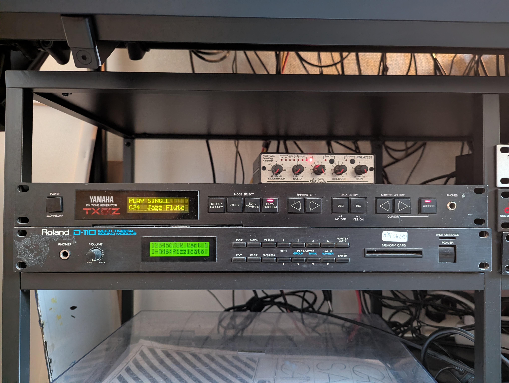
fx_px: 353
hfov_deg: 71.5
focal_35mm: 24
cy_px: 192
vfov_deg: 56.9
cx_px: 254
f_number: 1.85
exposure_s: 1/31.5
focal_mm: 6.81
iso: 3518
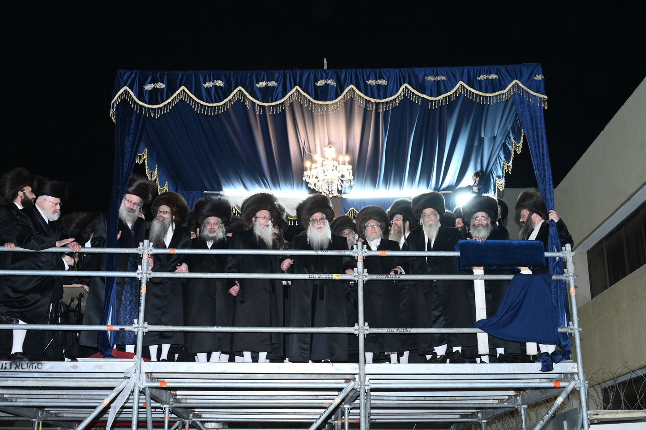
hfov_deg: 42.7
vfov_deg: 29.2
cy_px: 215
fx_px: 825
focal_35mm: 46
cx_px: 323
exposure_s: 1/125
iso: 3200
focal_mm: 46
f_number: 6.3
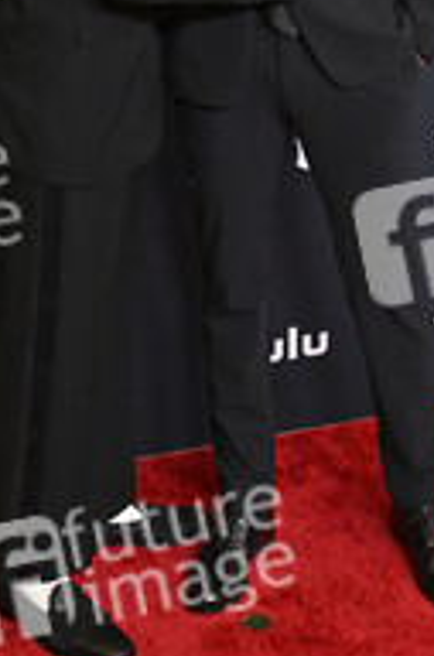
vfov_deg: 20.8
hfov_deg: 14.2
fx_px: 1745
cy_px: 55
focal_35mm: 96
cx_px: 219
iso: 4000
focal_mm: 46
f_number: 5.6
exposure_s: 1/250
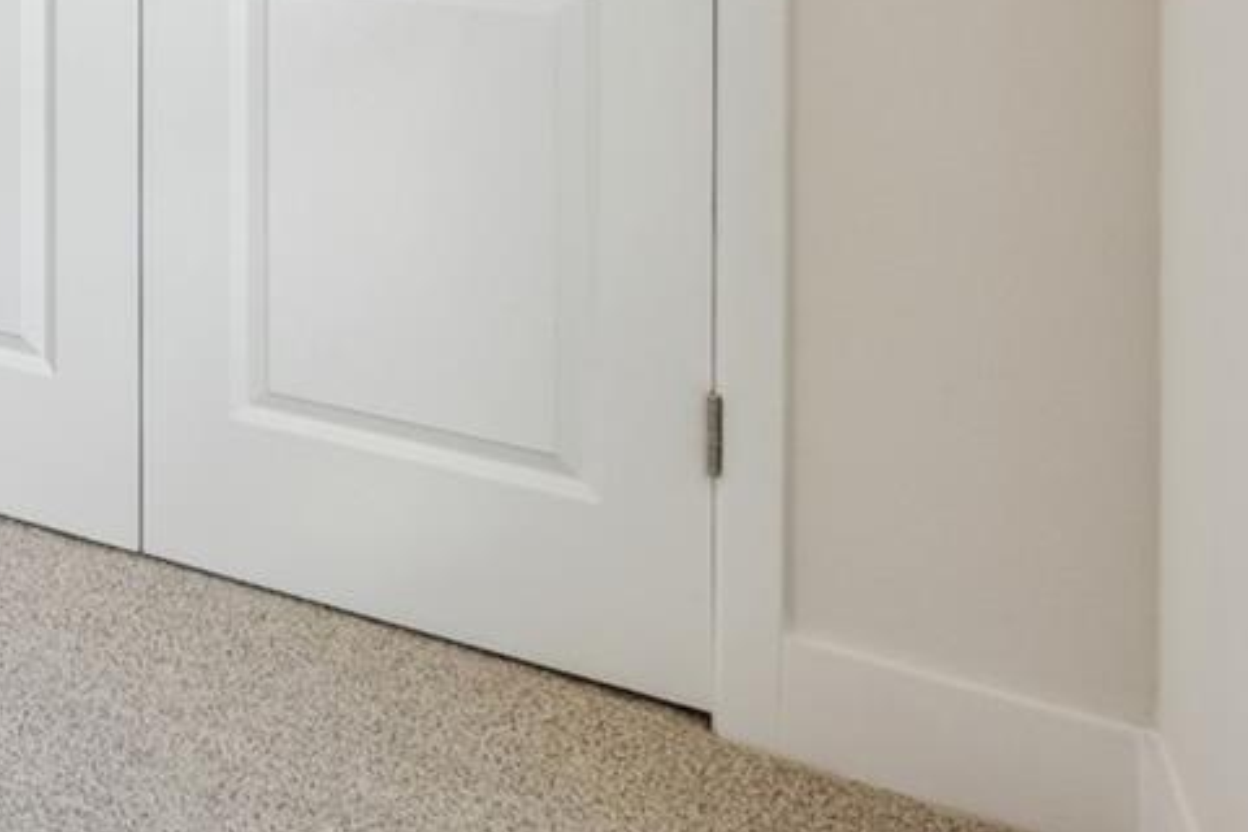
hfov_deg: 26.8
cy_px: -315
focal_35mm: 50
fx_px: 1733
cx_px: -666
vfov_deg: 23.2
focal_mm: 10
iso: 100
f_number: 7.1
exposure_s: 1/8
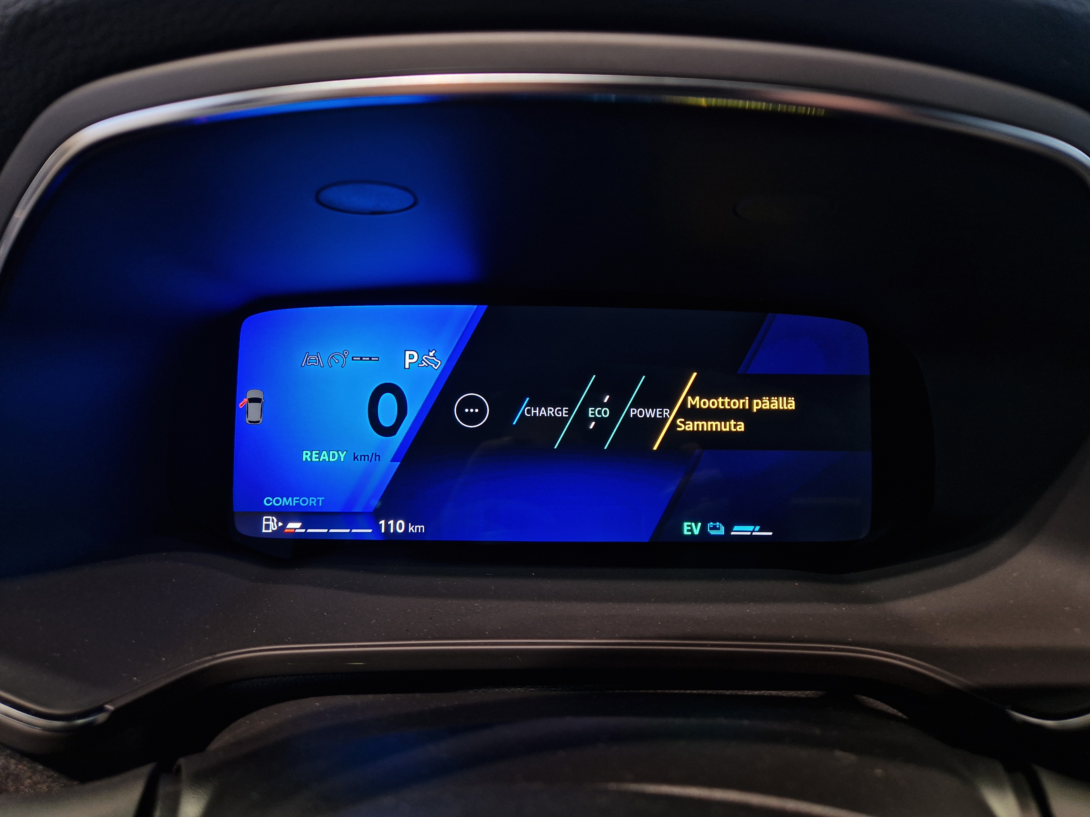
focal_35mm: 23
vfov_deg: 58.9
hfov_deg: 73.9
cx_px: 545
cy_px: 408
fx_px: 724
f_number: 1.8
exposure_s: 1/50
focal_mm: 5.4
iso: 80
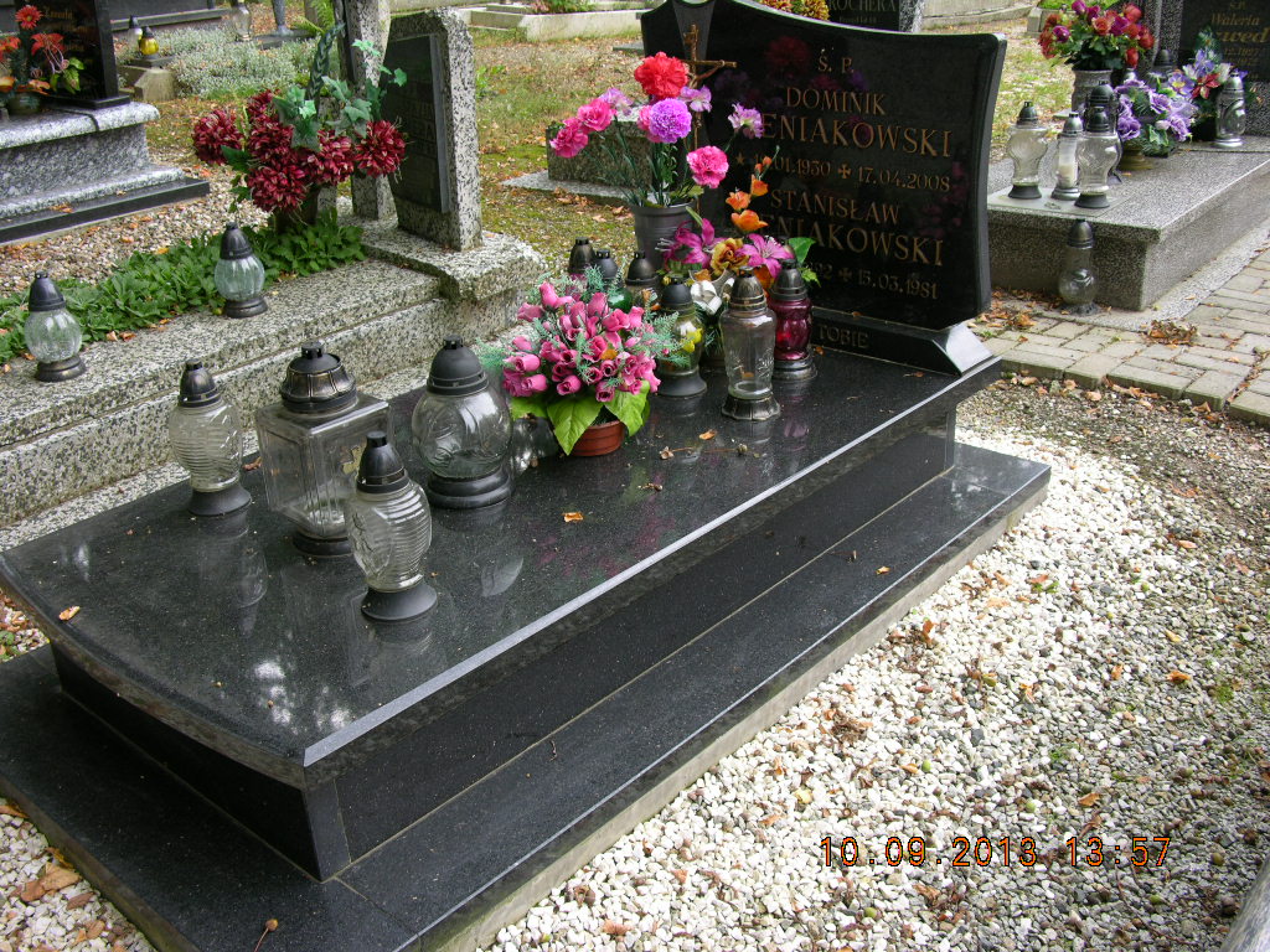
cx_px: 635
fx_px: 1284
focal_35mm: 35
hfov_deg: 52.6
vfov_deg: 40.7
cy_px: 476
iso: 50
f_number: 3.5
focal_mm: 8.9
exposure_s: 1/58.7
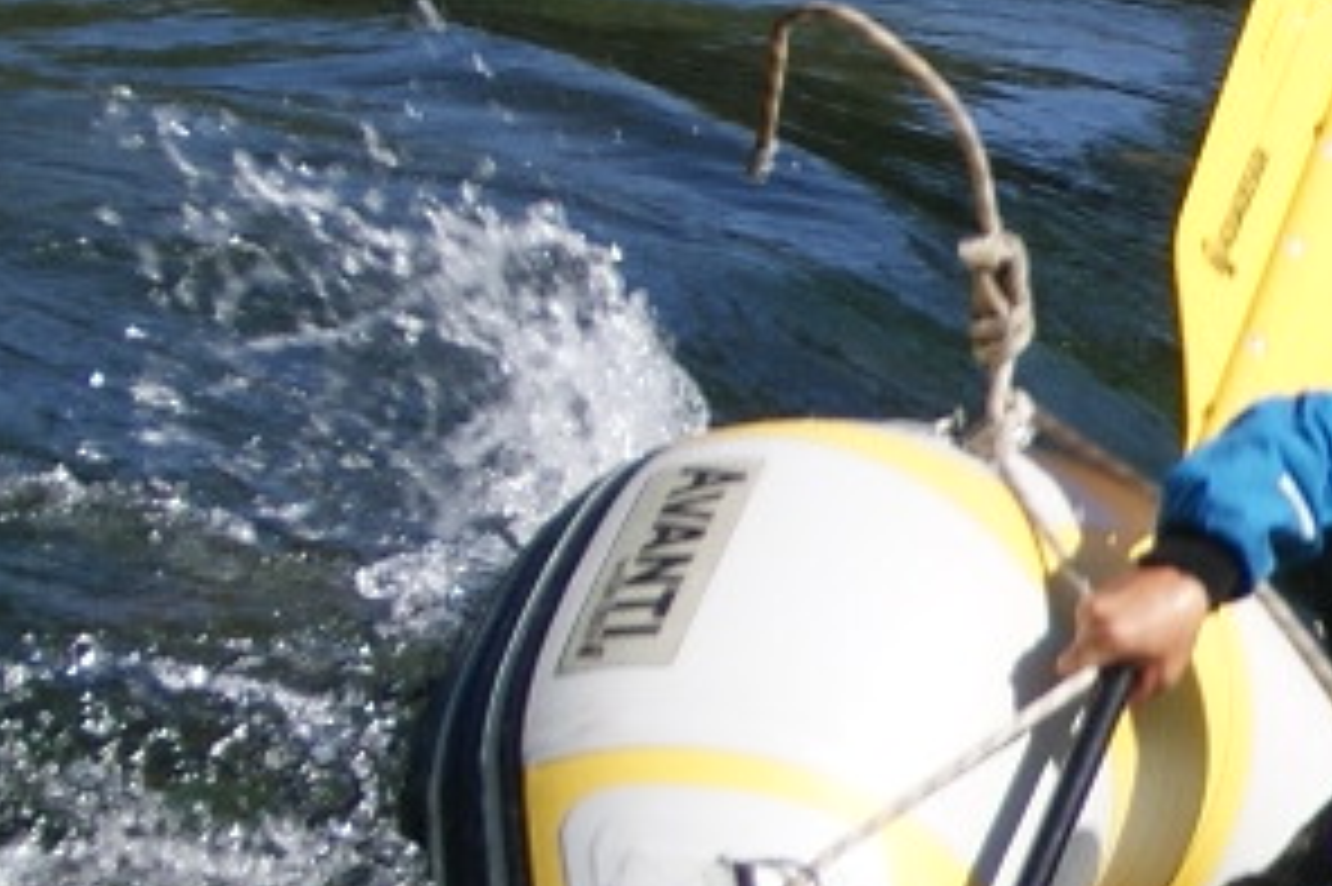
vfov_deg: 2.6
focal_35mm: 535
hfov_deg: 3.8
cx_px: 3402
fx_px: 19792
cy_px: 1097
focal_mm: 55
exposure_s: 1/320
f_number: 7.1
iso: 100
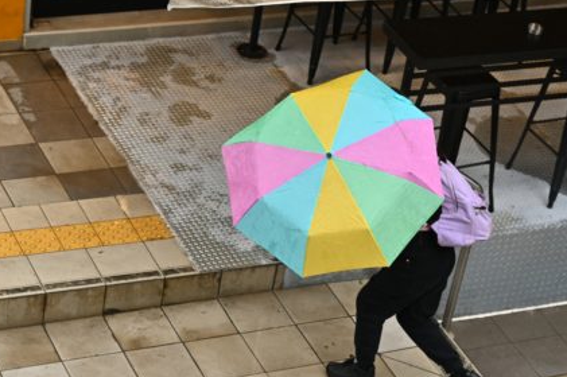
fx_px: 1621
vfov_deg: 13.3
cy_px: 205
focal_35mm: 103
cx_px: 273
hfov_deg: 19.8
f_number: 5.6
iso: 800
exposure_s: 1/1000
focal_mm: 70
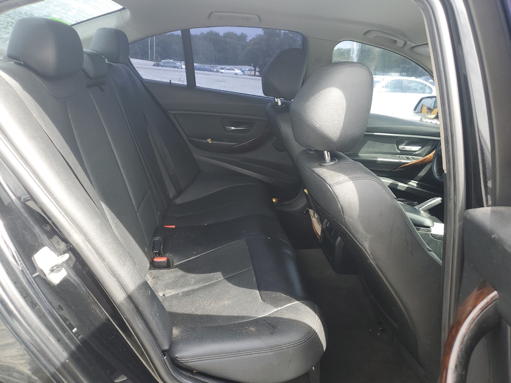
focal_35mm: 26
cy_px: 192
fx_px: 384
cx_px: 256
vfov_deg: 53.1
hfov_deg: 67.3
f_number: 1.5
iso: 50
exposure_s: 1/294
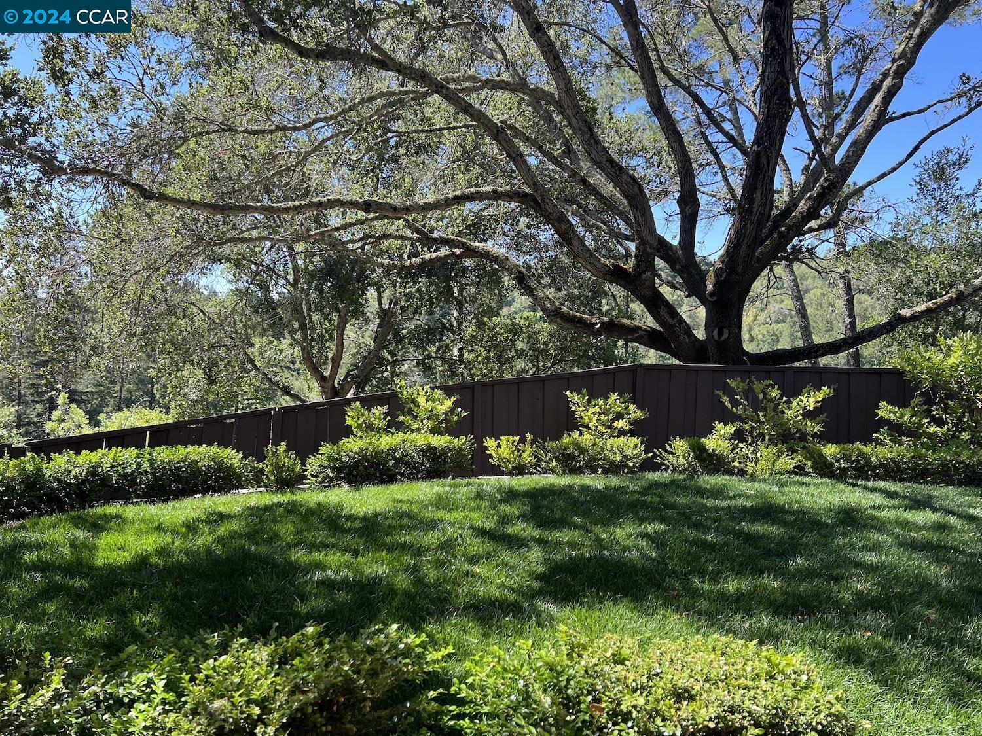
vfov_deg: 53.1
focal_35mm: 26
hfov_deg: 67.3
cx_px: 491
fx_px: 738
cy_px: 368
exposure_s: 1/666
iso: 50
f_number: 1.5
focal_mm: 5.7
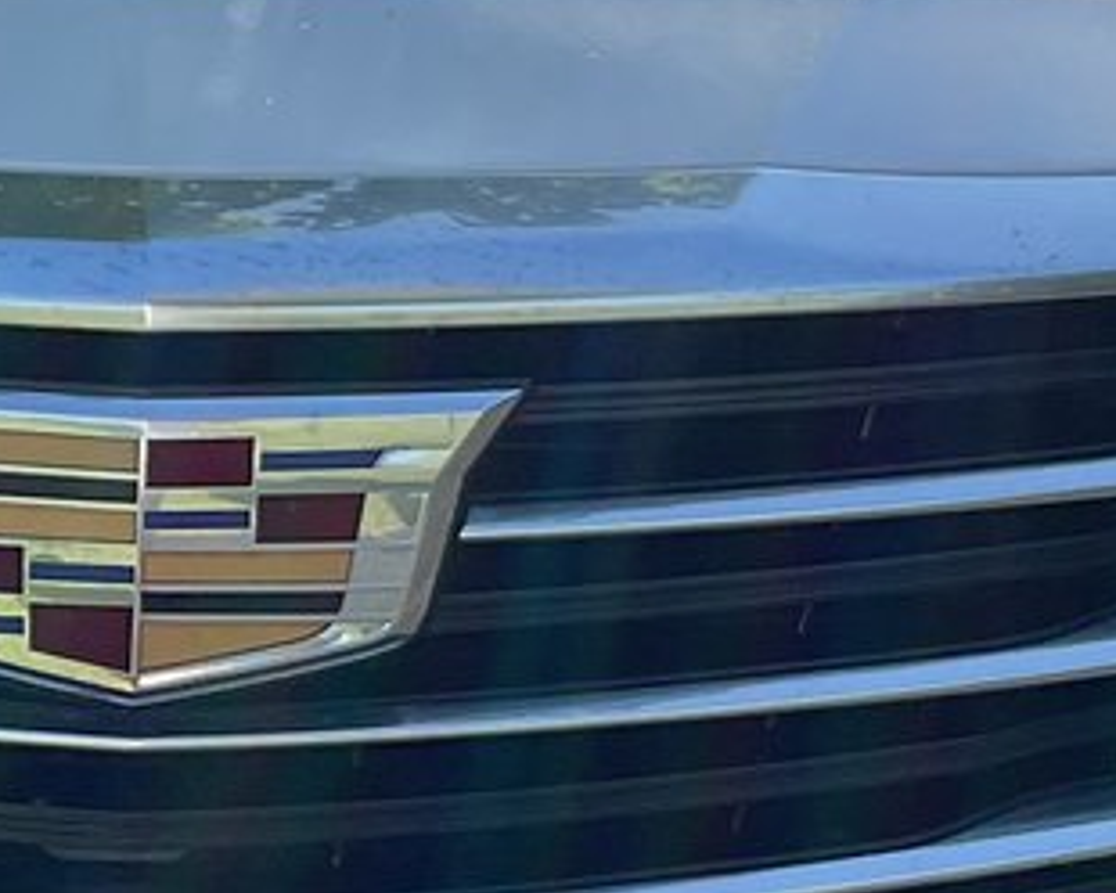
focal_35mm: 138
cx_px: 52
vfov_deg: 11.1
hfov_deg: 13.8
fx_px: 4558
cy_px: 808
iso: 16
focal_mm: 3
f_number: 1.8
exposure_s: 1/749
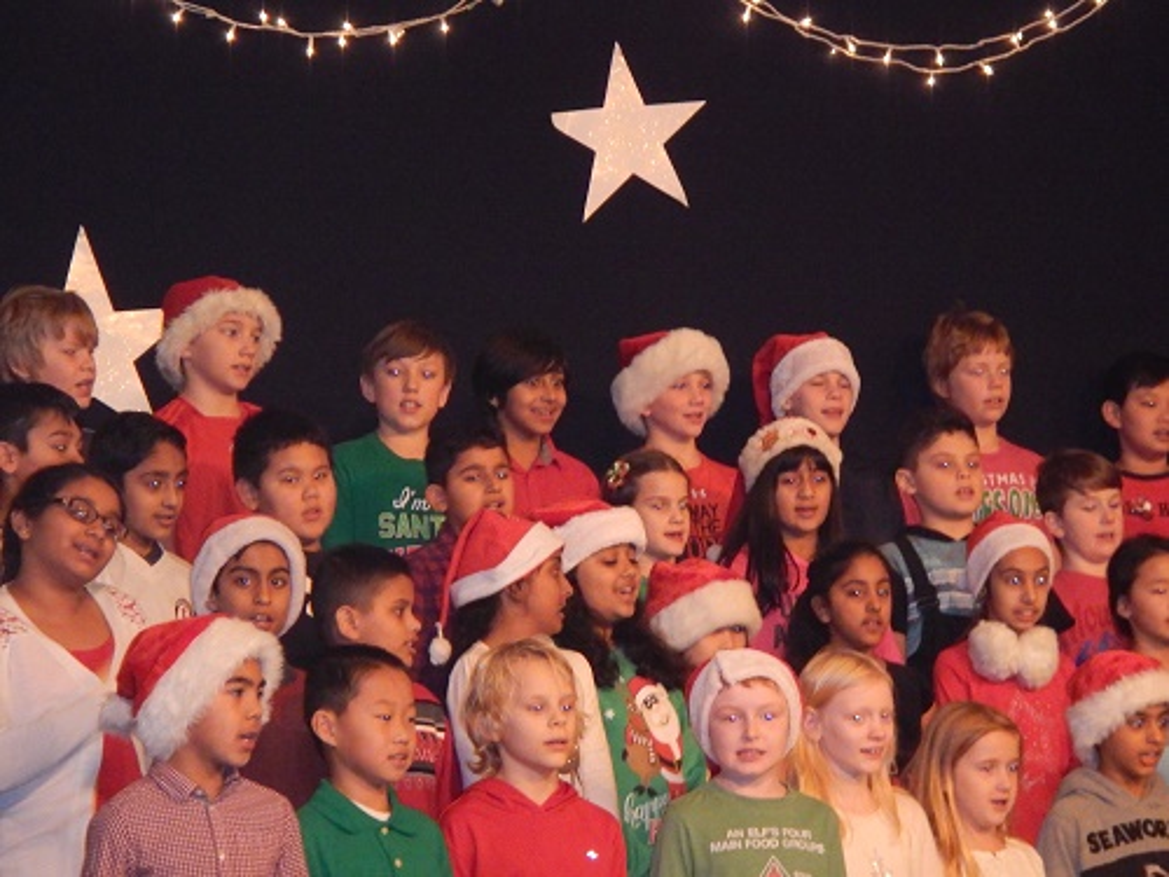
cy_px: 438
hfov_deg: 14.1
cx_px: 584
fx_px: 4728
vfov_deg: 10.6
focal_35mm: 140
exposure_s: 1/30
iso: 1600
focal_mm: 25
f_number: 4.8
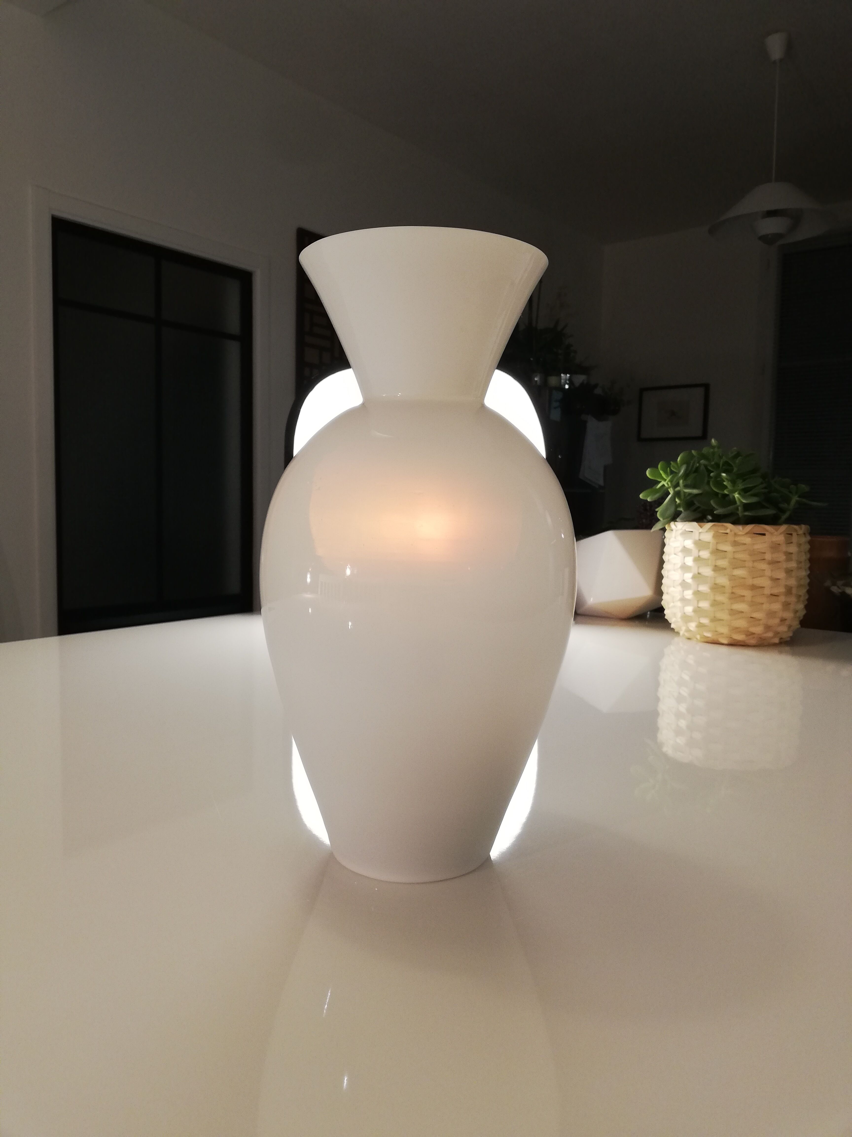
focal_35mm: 26
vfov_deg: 67.3
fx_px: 853
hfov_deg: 53.1
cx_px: 426
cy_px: 568
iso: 125
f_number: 2.2
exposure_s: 1/50
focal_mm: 3.81
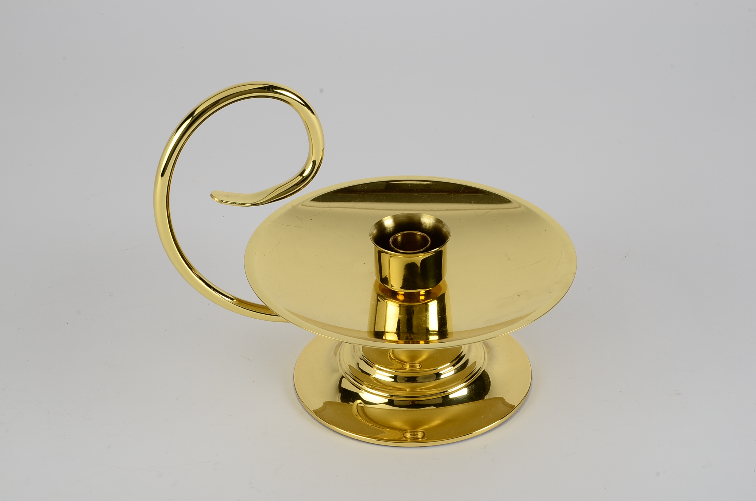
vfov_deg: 14.6
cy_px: 250
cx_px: 378
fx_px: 1949
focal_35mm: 93
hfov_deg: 22.0
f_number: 16
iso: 100
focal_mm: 62
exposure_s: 1/160
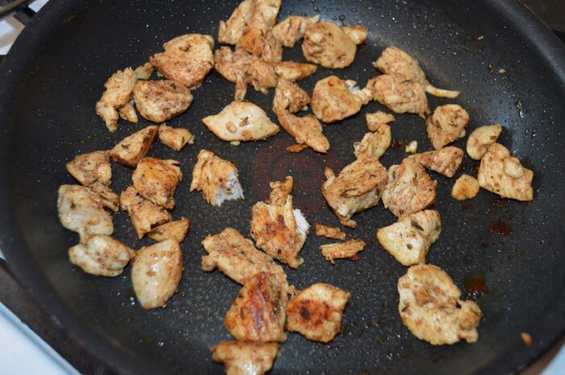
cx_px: 282
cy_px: 188
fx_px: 611
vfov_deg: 34.1
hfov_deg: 49.6
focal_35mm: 39
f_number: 4.2
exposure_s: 1/60
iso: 1400
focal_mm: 26
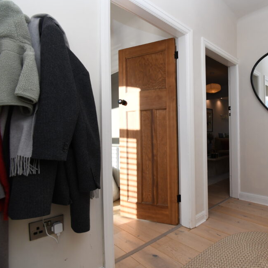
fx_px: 175
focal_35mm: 20
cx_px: 208
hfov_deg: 68.9
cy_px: 137
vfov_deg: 74.8
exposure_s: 1/250
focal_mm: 10
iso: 560
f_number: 8
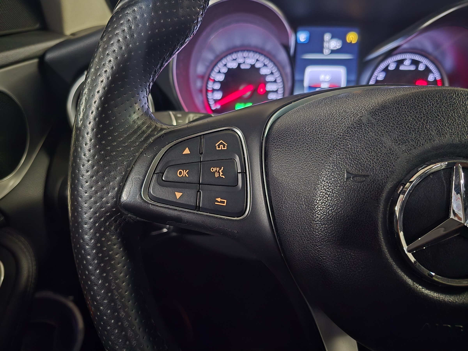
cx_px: 234
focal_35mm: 23
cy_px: 176
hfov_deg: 73.9
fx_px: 311
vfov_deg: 58.9
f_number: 1.7
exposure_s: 1/15
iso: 2000
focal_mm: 6.3
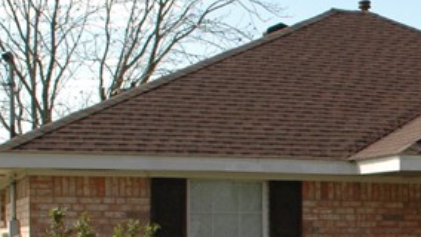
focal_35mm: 132
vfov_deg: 9.1
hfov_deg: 15.4
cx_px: 568
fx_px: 1474
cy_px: 287
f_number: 10
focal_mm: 22
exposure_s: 1/500
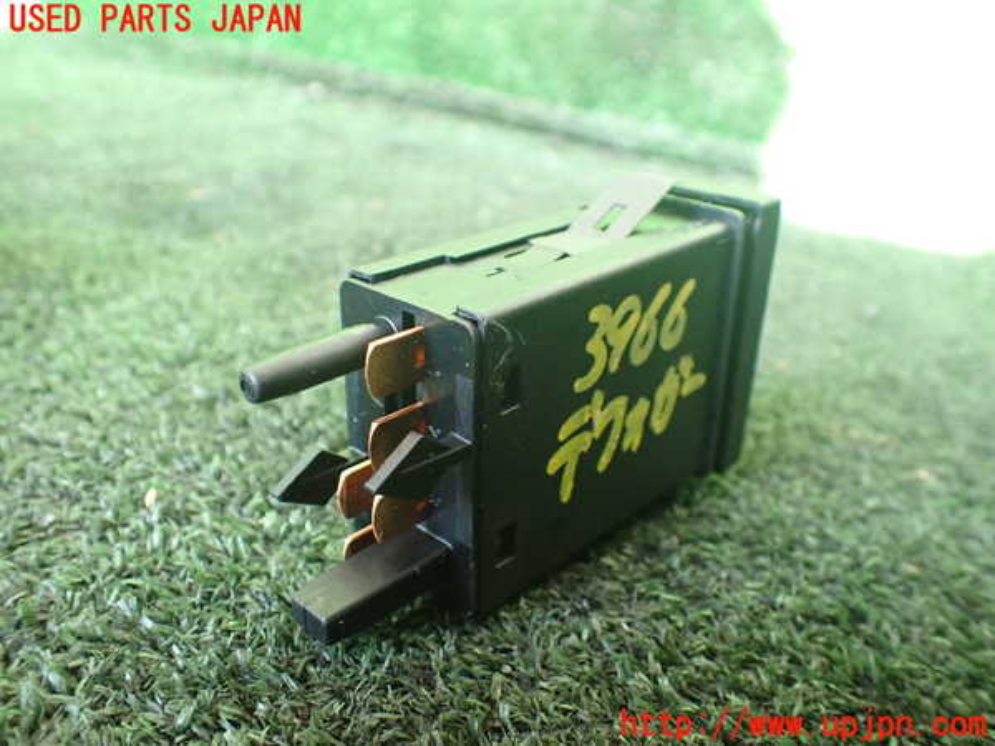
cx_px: 498
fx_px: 862
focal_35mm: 30
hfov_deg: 60.0
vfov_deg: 46.8
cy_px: 373
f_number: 2.3
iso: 800
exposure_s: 1/125
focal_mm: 5.4
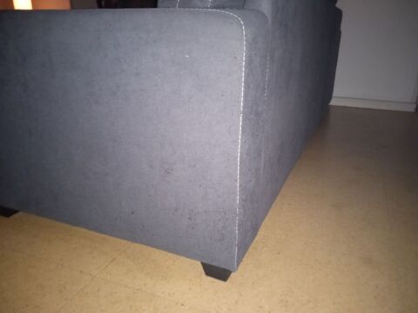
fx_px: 338
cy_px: 156
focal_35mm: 28
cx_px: 209
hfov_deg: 63.4
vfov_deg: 49.7
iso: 837
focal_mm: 3.43
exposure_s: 1/14.3
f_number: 2.2
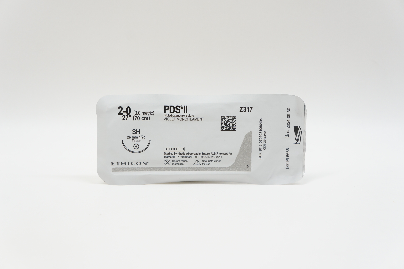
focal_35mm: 48
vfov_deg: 28.0
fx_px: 538
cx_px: 202
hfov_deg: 41.2
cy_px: 134
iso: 400
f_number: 6.3
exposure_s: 1/50
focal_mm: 32
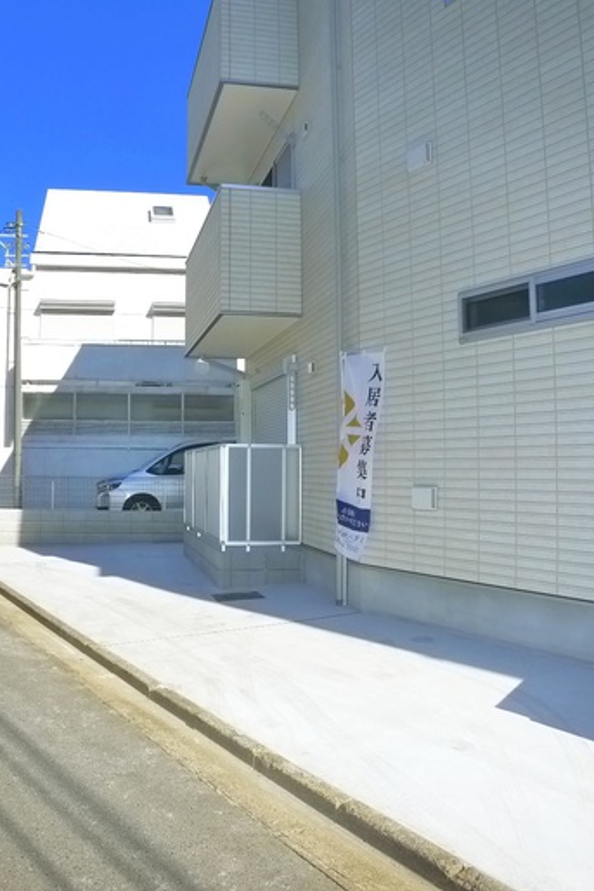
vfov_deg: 55.8
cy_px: 443
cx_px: 182
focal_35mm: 34
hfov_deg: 38.3
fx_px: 841
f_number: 4
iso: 400
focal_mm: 5.1
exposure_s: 1/1000
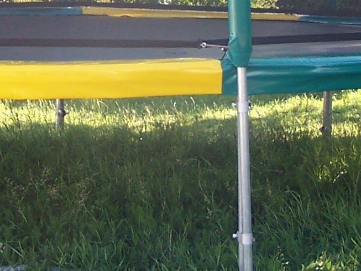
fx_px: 1563
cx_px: 153
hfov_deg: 13.2
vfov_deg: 9.7
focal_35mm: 150
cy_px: -71
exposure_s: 1/160
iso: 80
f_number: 2.8
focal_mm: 6.3
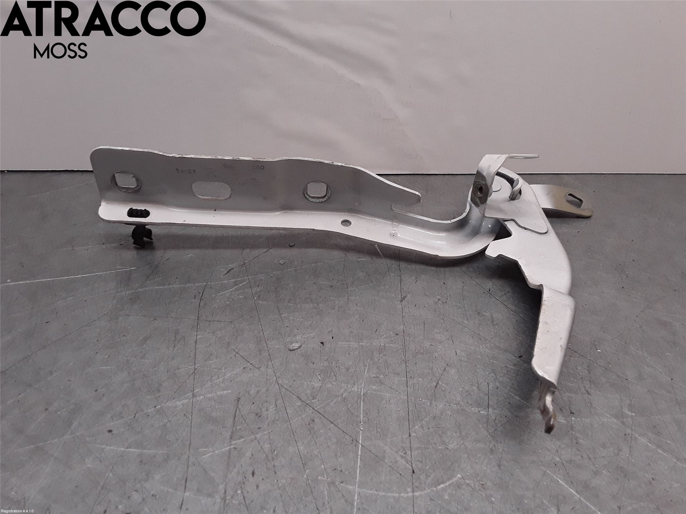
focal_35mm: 28
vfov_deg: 49.7
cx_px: 343
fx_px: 555
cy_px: 257
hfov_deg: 63.4
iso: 100
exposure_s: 1/255
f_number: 1.9
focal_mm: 2.91
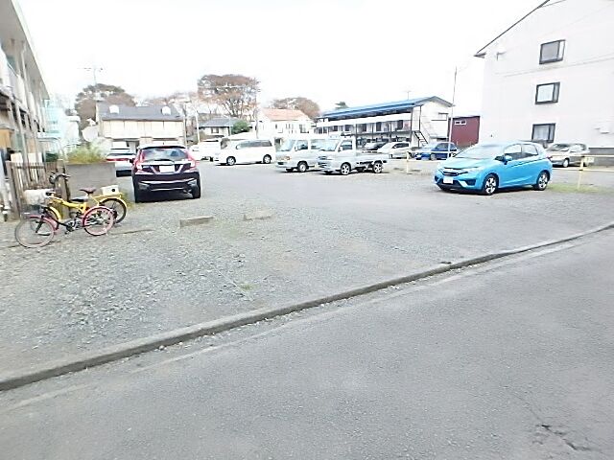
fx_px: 372
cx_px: 307
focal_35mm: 21
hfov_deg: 79.0
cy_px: 230
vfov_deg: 63.4
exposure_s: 1/200
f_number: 3.5
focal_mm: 3.7
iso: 125
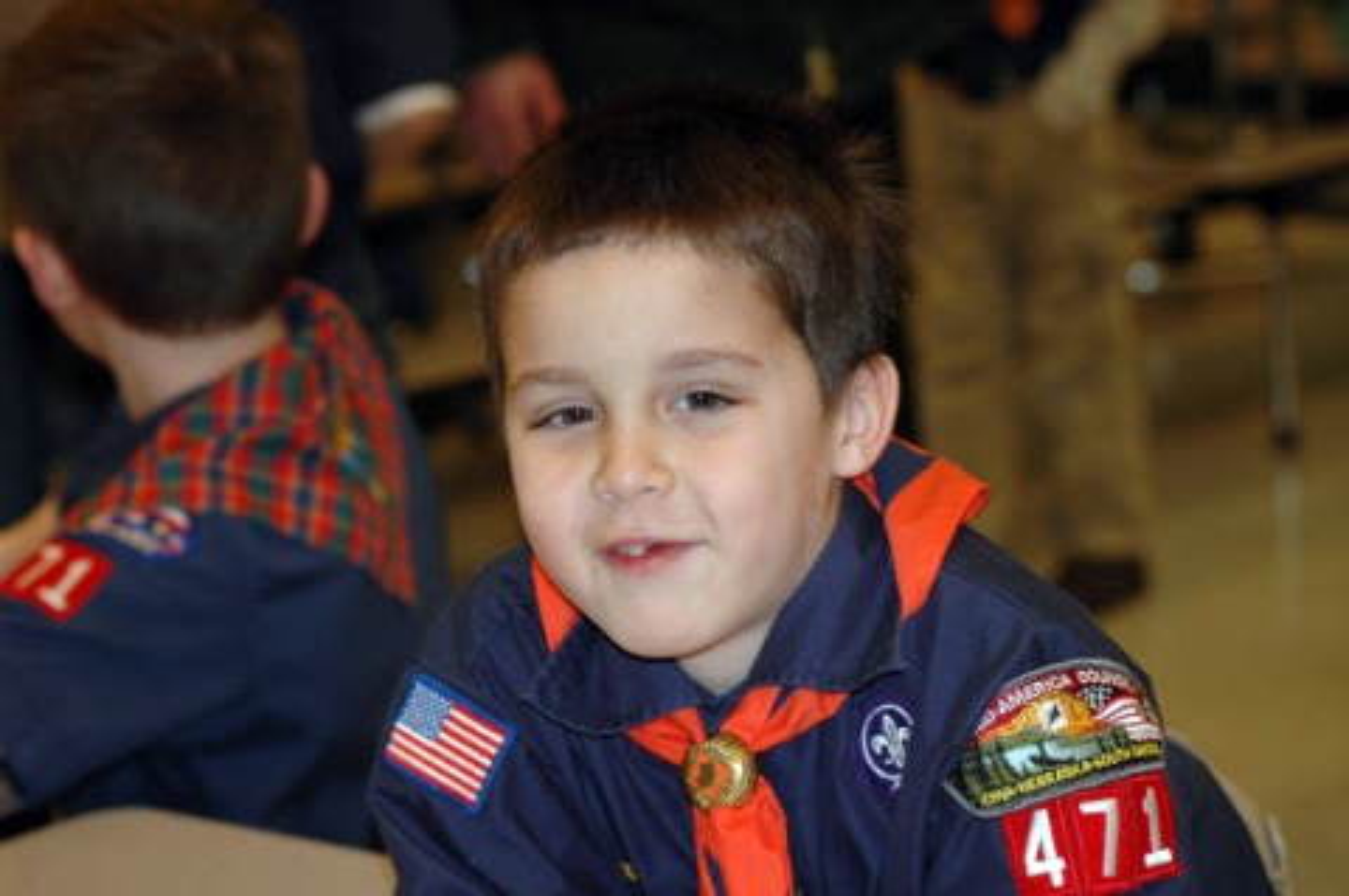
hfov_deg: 19.5
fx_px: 3930
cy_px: 448
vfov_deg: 13.0
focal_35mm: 105
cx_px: 674
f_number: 4
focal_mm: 70
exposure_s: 1/60
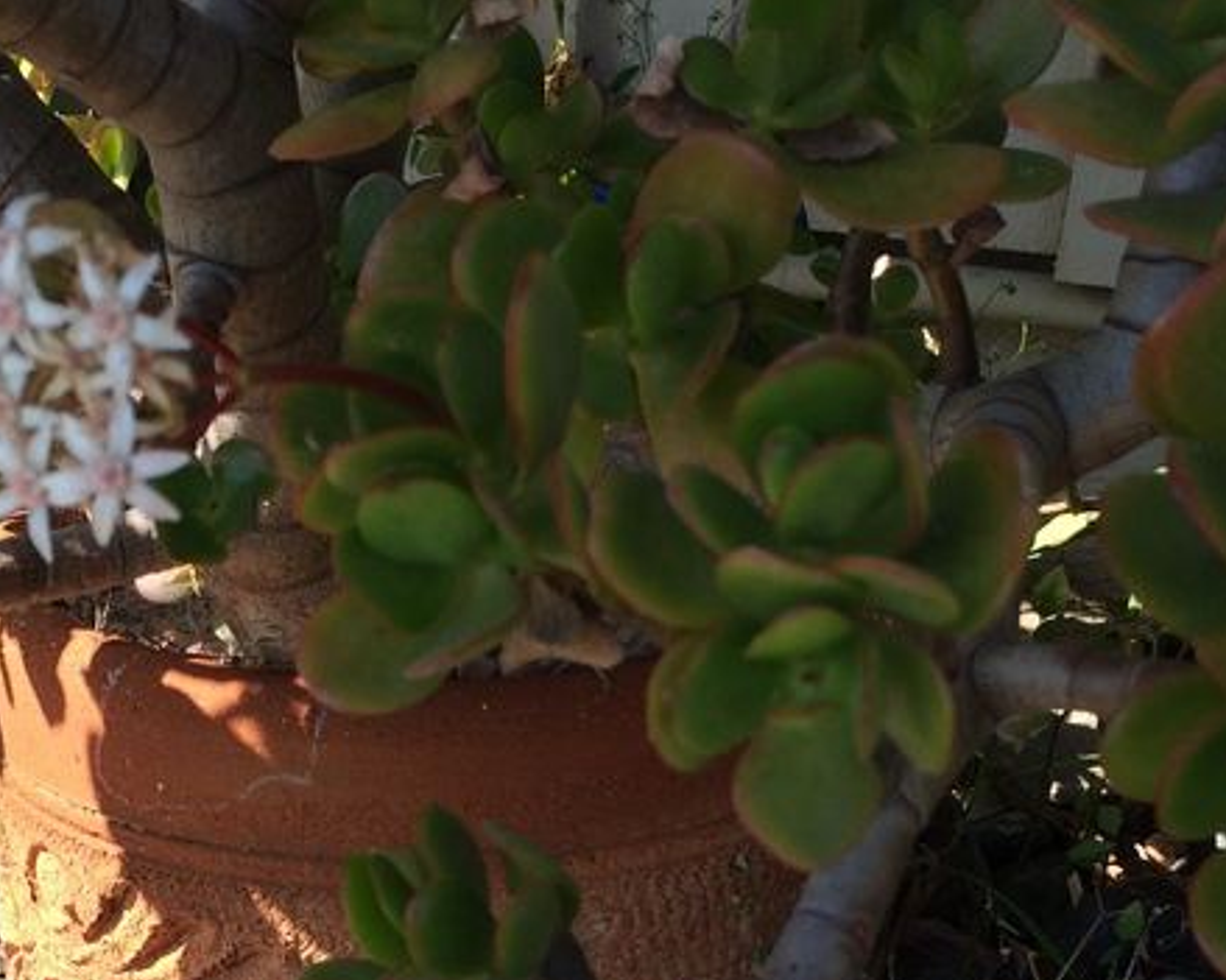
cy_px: 892
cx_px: 444
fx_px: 2177
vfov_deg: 24.6
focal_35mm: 60
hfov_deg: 31.3
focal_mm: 4.12
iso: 32
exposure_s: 1/733
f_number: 2.2
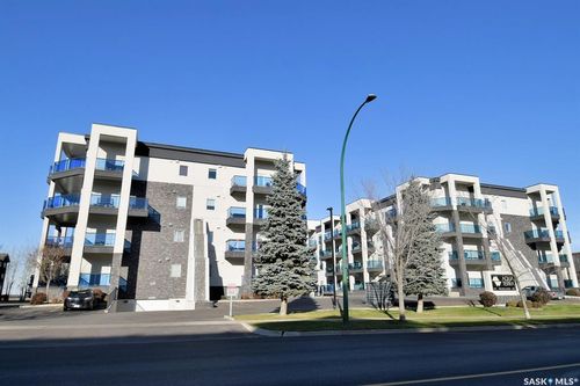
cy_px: 193
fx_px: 338
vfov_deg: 59.5
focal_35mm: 21
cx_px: 290
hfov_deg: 81.2
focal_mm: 14
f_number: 9
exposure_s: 1/320
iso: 200
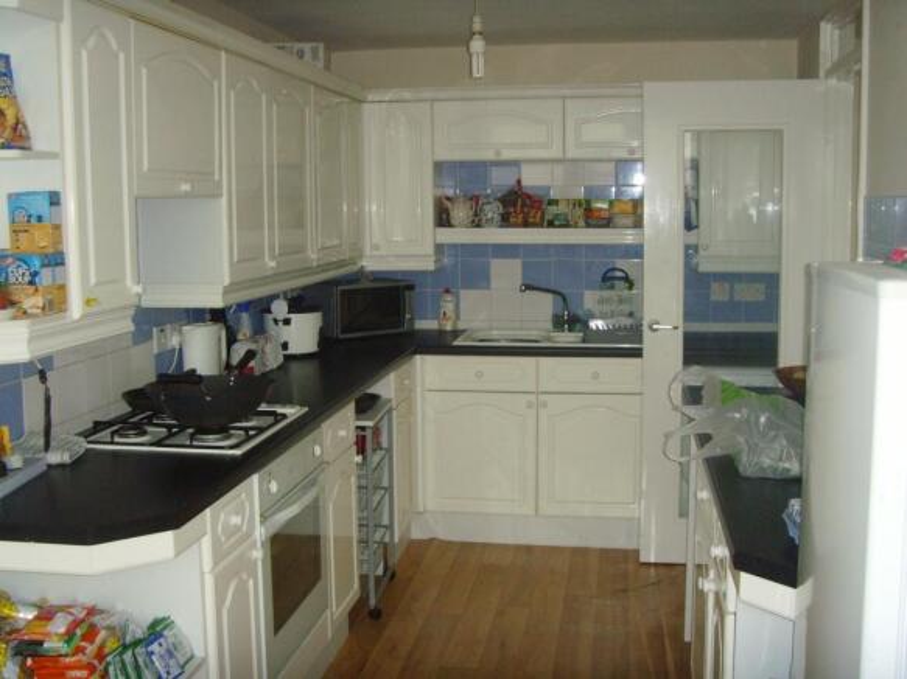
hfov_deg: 47.9
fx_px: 1022
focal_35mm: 39
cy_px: 340
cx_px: 454
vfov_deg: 36.8
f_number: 3.5
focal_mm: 6.6
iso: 200
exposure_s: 1/45
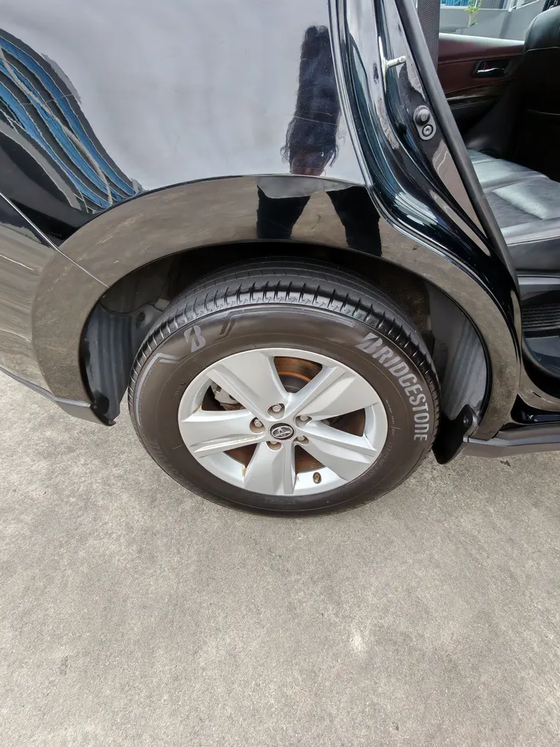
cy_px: 355
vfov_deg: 90.9
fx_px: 367
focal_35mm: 17
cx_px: 291
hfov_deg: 74.7
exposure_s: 1/190
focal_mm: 1.96
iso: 50
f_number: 2.2
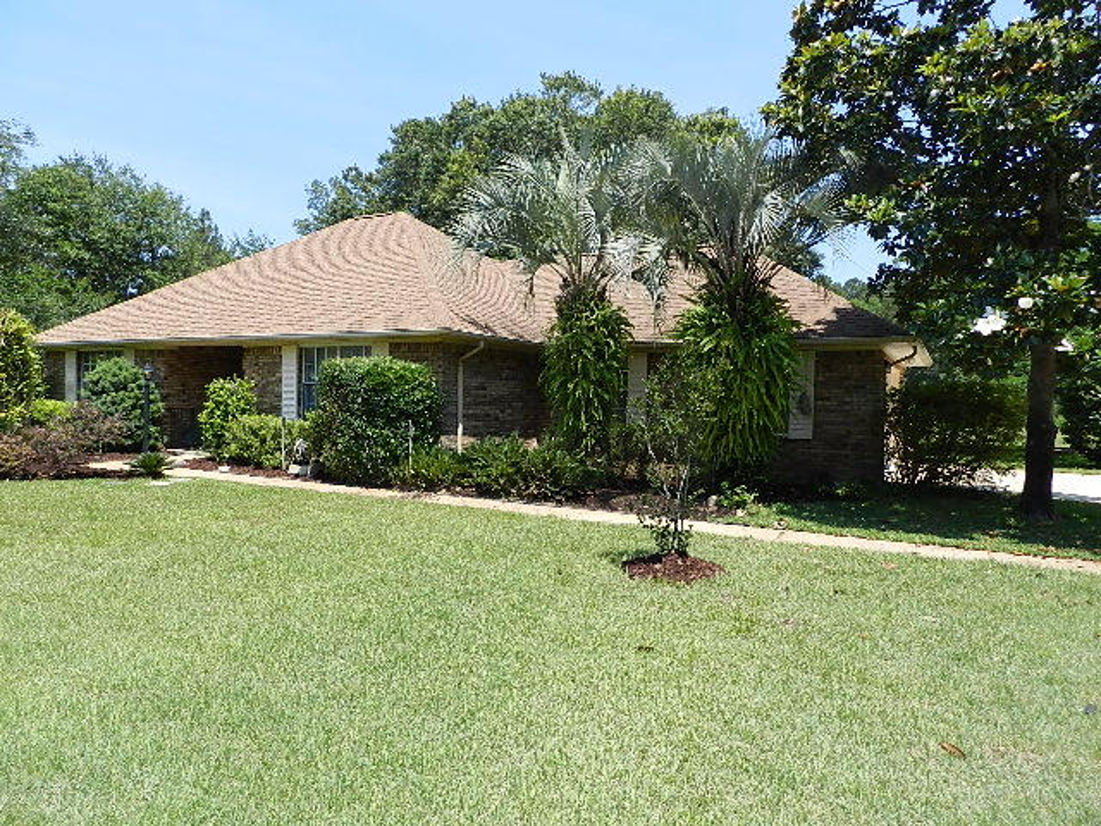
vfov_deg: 58.9
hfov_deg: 73.9
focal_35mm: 23
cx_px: 550
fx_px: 732
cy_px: 413
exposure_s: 1/1000
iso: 160
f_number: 3.4
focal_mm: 4
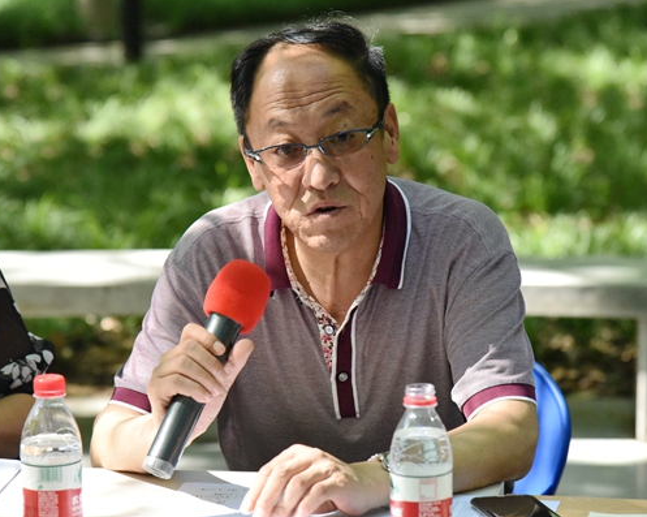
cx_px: 314
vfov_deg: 11.3
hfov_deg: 14.2
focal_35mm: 136
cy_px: 258
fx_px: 2603
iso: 6400
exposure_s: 1/3200
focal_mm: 120
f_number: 5
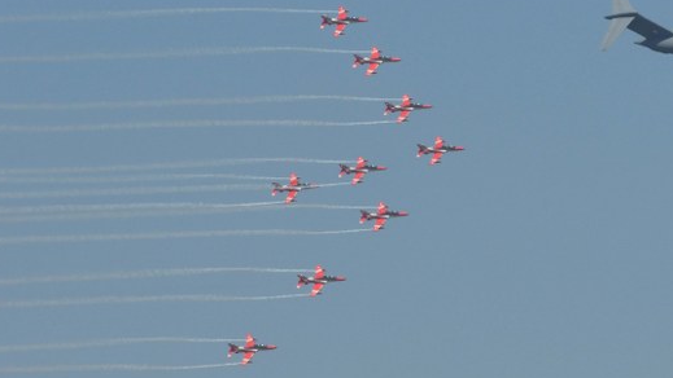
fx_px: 5764
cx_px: 442
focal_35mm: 323
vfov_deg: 3.8
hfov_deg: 6.7
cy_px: 170
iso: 250
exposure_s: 1/640
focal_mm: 200
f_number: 16
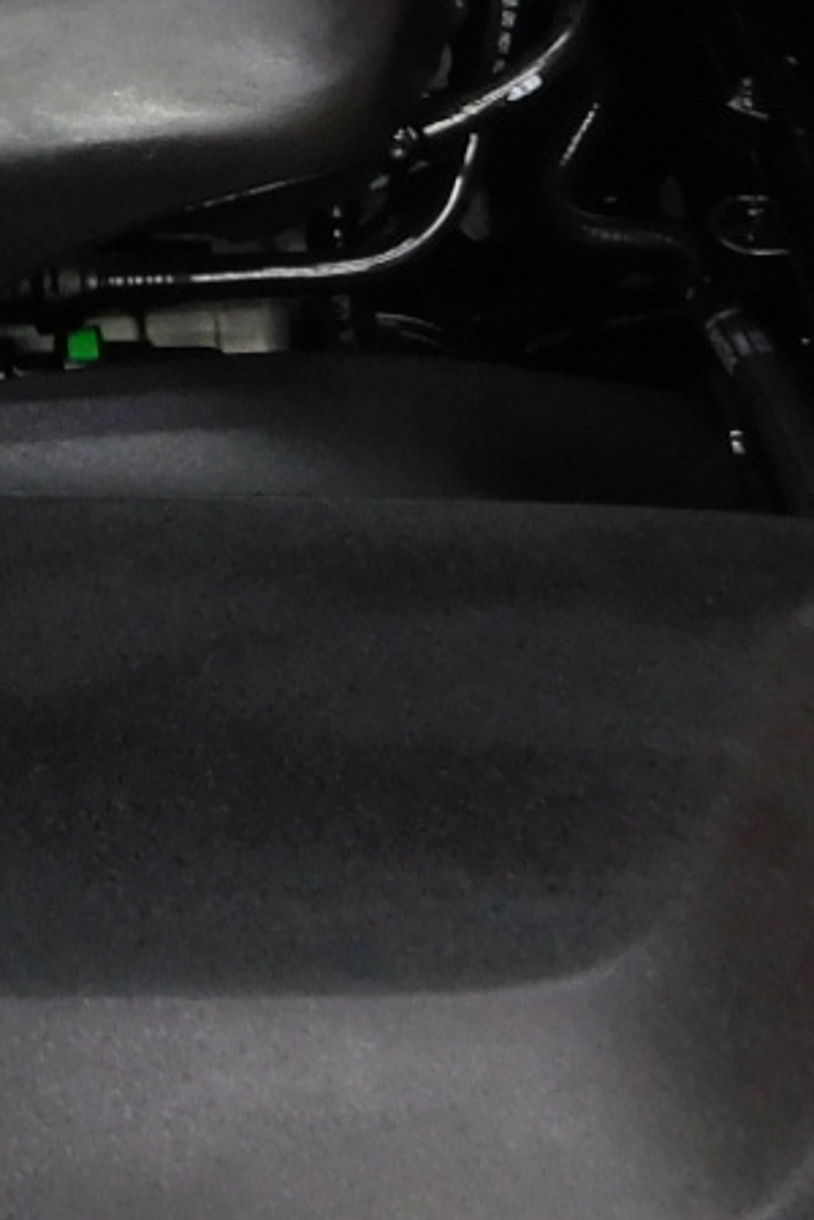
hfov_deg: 15.1
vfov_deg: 23.2
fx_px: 2883
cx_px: -323
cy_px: 100
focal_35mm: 85
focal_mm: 4
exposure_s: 1/30
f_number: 3
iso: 360
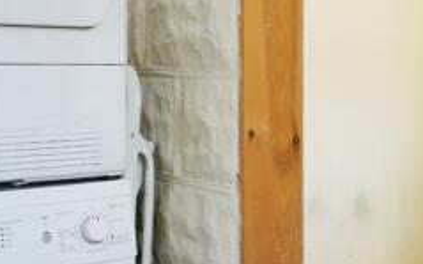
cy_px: 52
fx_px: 806
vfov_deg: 18.4
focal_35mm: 70
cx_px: 527
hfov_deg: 25.8
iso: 800
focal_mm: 16
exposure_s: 1/30
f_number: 9
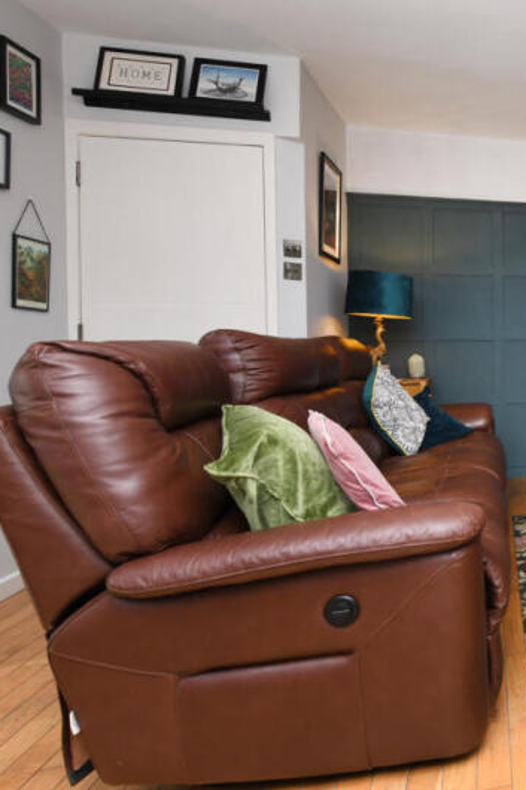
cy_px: 357
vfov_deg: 63.5
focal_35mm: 29
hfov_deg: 32.4
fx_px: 636
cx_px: 700
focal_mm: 15
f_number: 10
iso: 640
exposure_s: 1/60
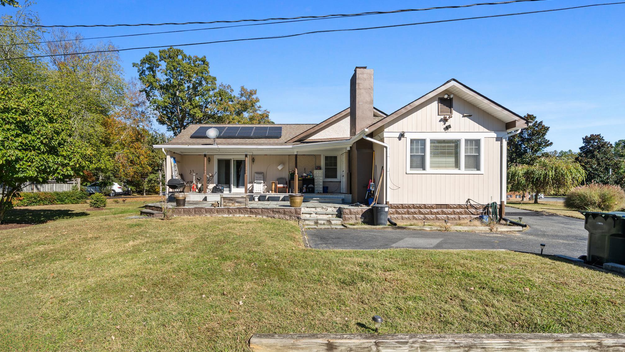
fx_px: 265
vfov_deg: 67.0
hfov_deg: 99.4
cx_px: 308
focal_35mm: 16
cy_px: 187
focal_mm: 15
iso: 250
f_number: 7.1
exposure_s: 1/200
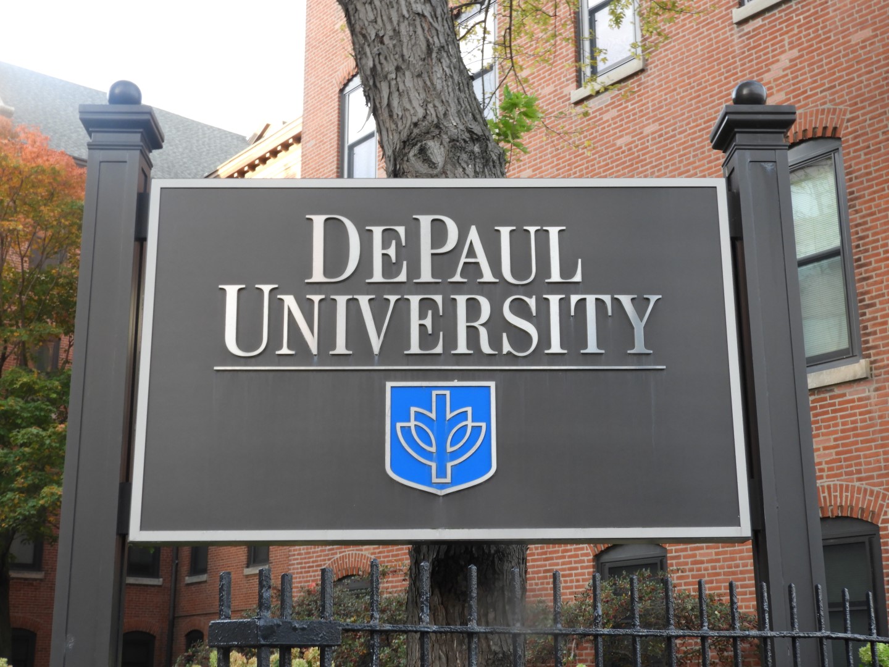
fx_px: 1284
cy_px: 334
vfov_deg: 29.1
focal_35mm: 50
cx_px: 444
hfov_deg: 38.2
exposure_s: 1/30
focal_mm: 9
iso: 110
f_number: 4
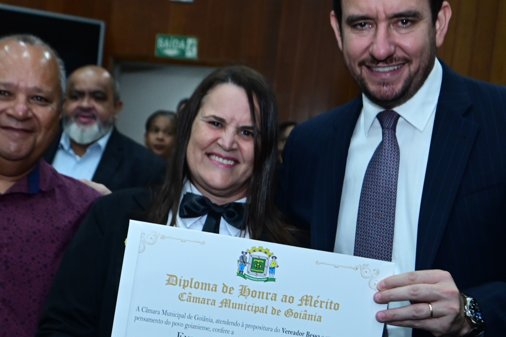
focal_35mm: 70
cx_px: 190
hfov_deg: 28.7
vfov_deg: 19.4
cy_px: 213
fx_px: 984
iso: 3200
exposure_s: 1/160
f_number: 9
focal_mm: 38
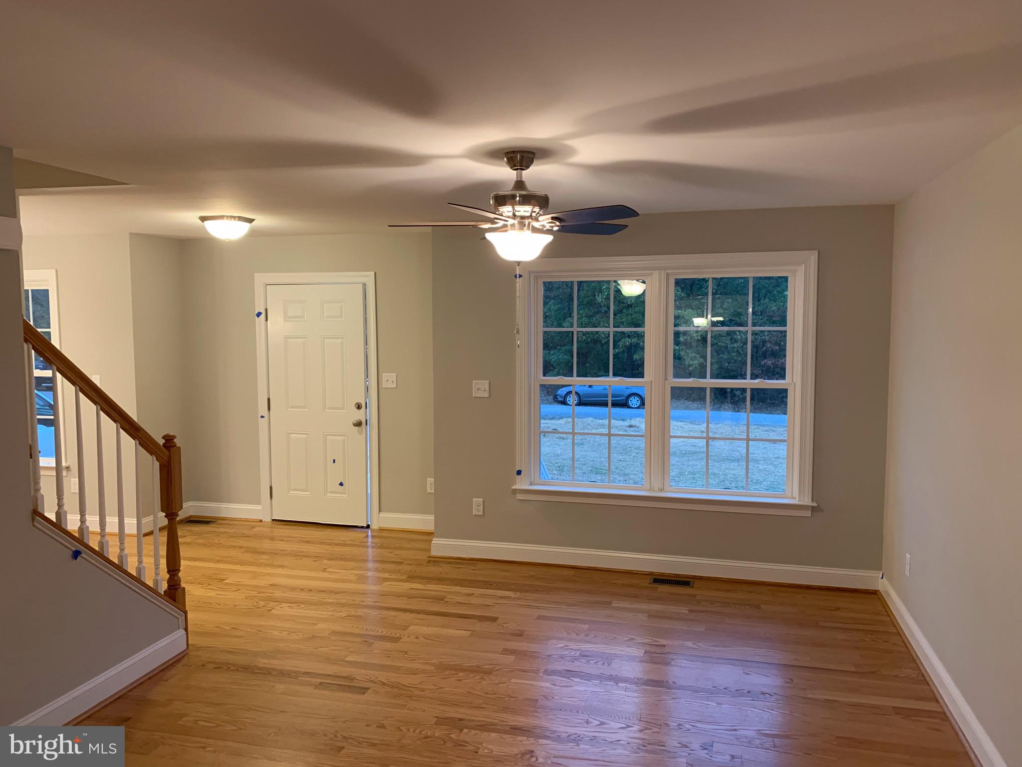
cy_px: 384
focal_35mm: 26
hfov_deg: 67.3
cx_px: 511
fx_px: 768
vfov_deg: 53.1
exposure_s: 1/60
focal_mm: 4.25
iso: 250
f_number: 1.8
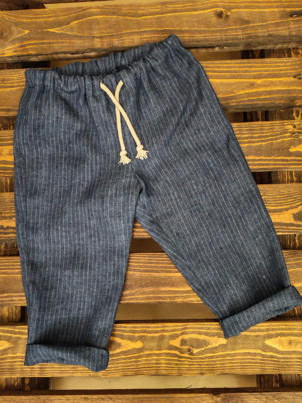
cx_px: 151
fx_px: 314
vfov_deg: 65.3
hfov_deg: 51.4
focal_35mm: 27
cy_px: 202
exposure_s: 1/33
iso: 3200
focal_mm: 6.12
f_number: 1.9
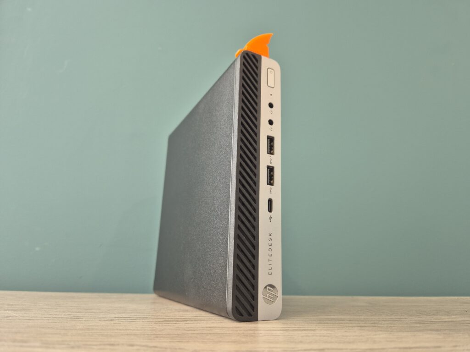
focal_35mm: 23
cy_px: 176
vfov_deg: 58.9
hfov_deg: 73.9
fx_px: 312
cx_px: 235
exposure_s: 1/100
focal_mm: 5.4
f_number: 1.8
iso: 125
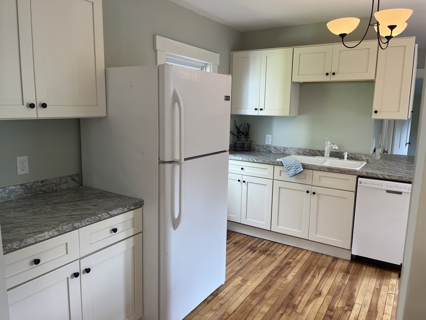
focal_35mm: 26
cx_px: 213
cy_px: 160
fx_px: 320
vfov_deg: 53.1
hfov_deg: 67.3
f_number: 1.6
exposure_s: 1/120
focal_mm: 5.1
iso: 100
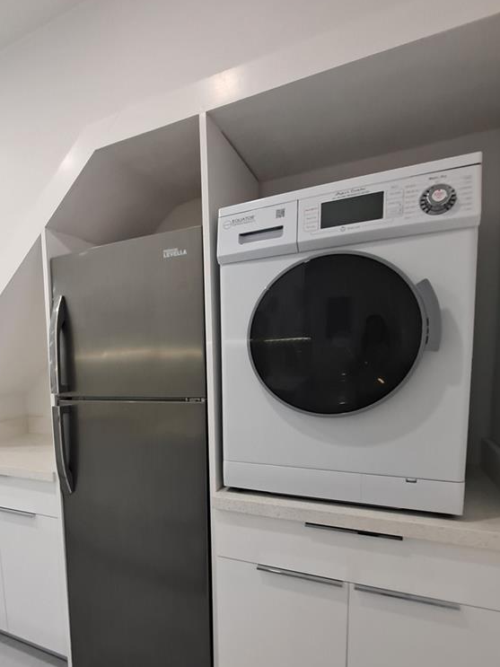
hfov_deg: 60.3
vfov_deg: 77.7
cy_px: 412
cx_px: 131
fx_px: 405
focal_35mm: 21
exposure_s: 1/50
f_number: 2.2
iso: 100
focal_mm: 1.74
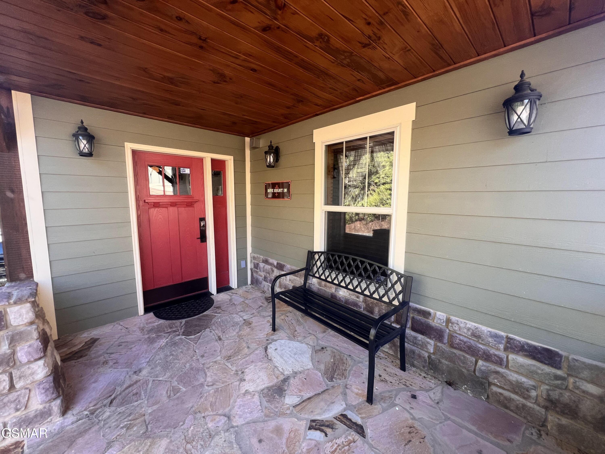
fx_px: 227
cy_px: 227
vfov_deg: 89.9
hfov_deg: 106.2
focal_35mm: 13
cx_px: 302
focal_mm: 1.57
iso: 80
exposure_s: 1/99
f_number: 1.8
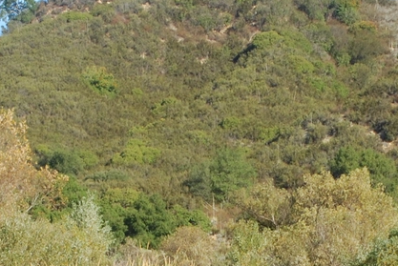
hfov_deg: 11.4
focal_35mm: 180
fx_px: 1991
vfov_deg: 7.4
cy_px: 465
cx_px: 240
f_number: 11
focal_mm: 31
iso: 100
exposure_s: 1/60
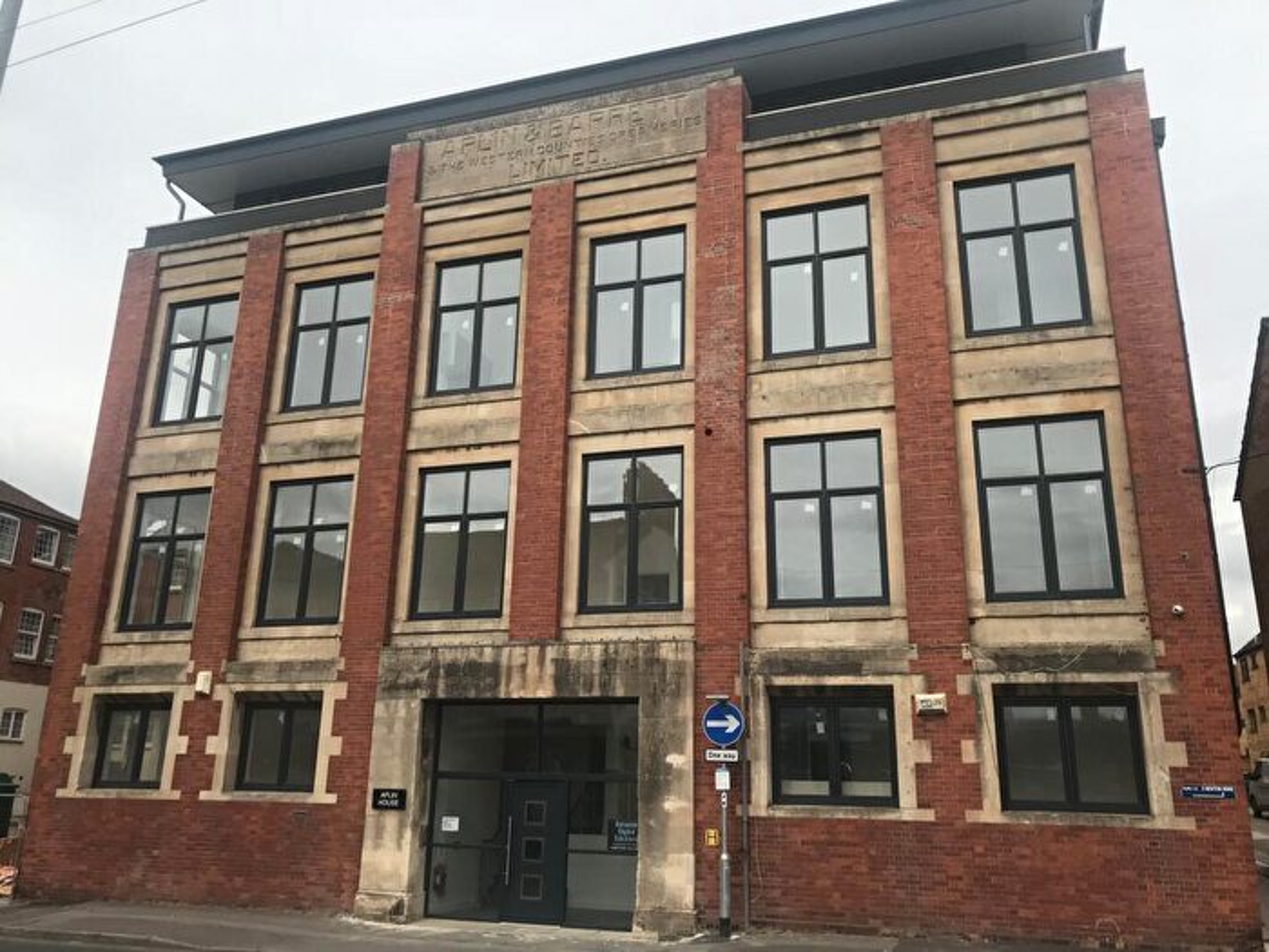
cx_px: 634
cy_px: 476
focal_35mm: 28
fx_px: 1026
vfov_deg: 49.7
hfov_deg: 63.4
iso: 20
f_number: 1.8
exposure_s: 1/2227
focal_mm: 3.99
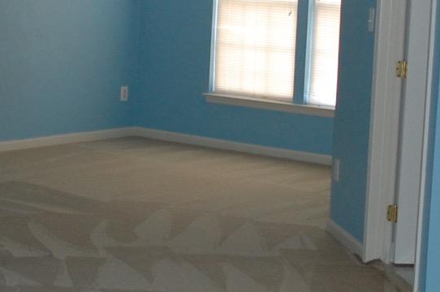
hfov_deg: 20.0
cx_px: 157
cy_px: 73
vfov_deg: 13.3
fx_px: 1245
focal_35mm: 102
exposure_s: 1/60
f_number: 3.8
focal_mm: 18
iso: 400
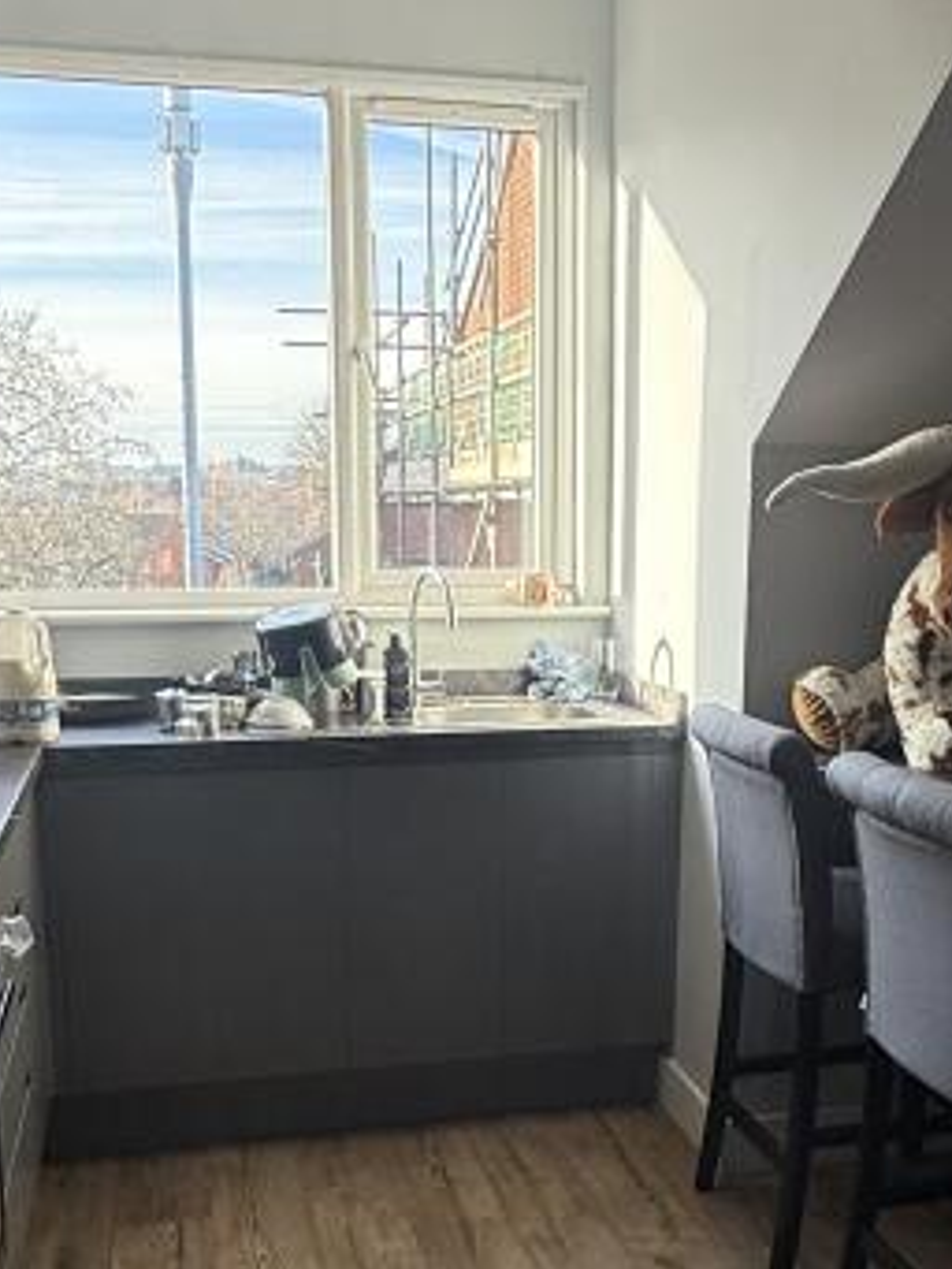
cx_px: 536
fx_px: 1539
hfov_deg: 34.3
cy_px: 800
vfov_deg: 44.4
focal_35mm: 42
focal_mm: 2.22
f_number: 2.2
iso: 50
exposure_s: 1/154
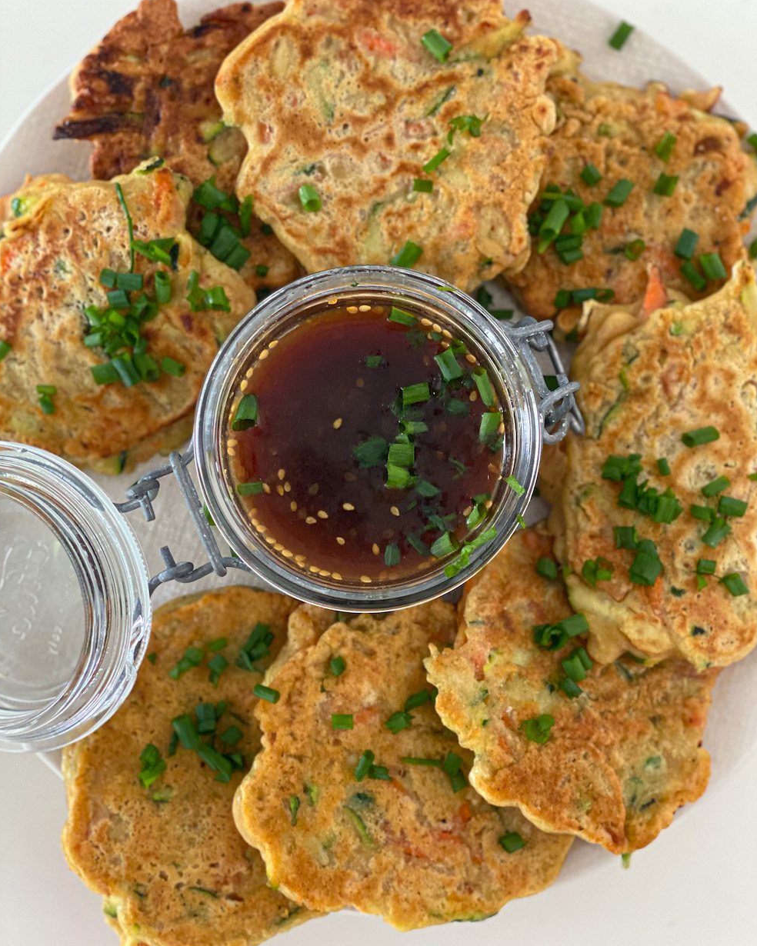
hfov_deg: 27.6
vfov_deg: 34.1
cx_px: 380
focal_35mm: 55
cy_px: 505
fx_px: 1540
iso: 160
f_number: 2
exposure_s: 1/120
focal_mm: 6
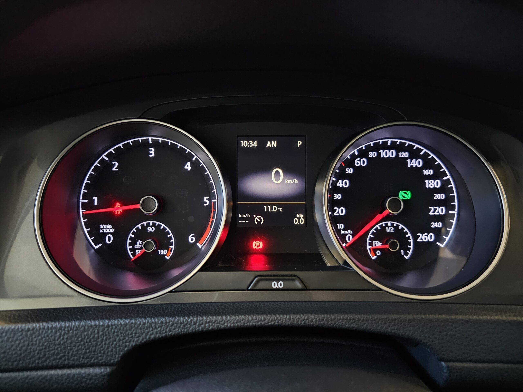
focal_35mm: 23
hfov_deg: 73.9
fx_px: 347
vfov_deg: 58.9
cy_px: 196
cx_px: 262
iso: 1250
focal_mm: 6.3
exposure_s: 1/24.6
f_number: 1.7
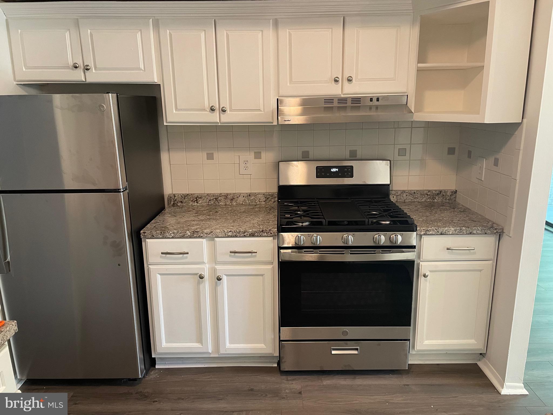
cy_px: 208
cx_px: 276
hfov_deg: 67.3
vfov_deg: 53.1
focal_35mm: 26
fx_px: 415
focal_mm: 4.2
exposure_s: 1/60
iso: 250
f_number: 1.6
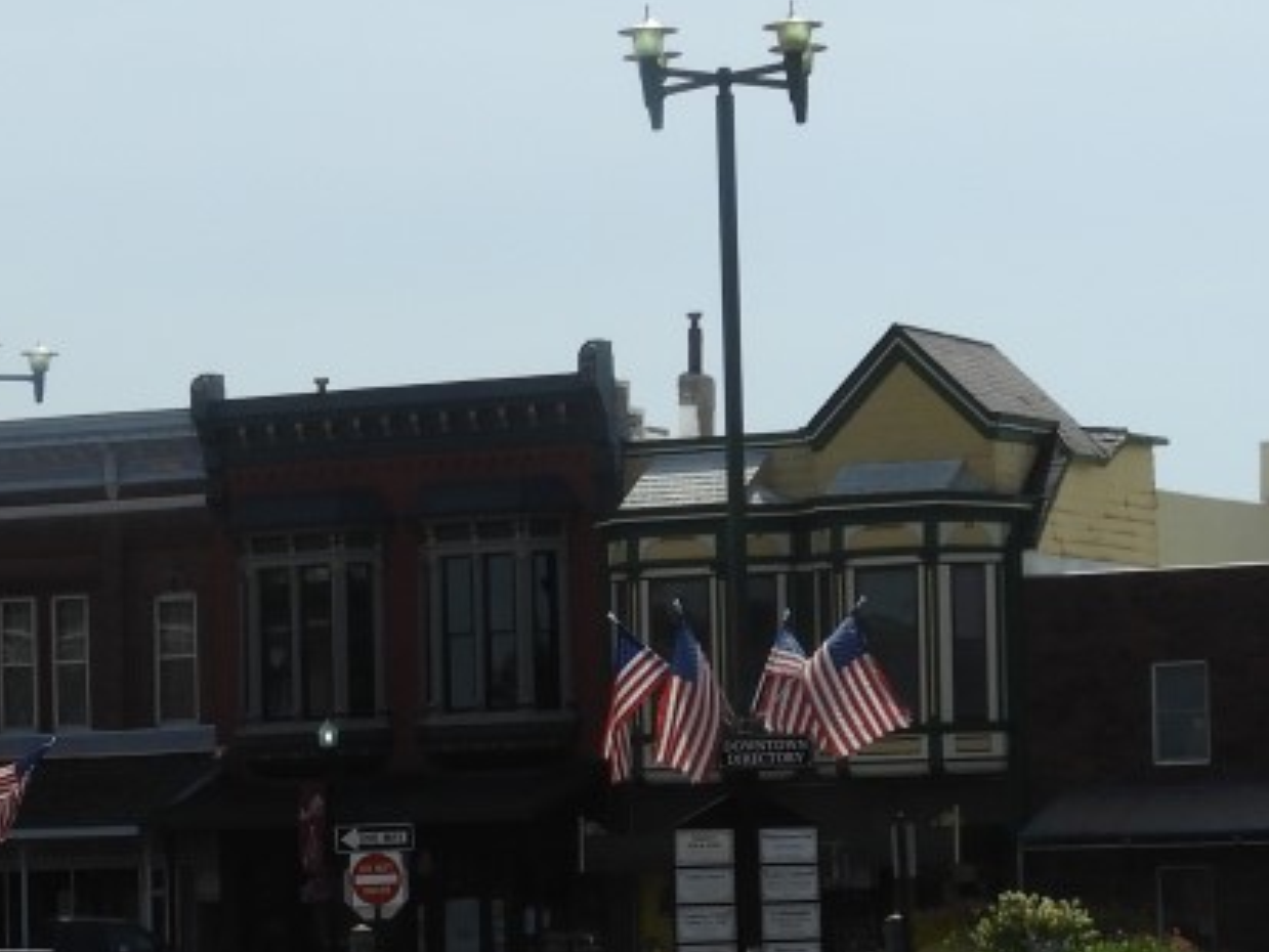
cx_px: 344
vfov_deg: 9.5
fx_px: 5757
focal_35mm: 157
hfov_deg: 12.5
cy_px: 596
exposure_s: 1/2000
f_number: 4
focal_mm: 8.1
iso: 100
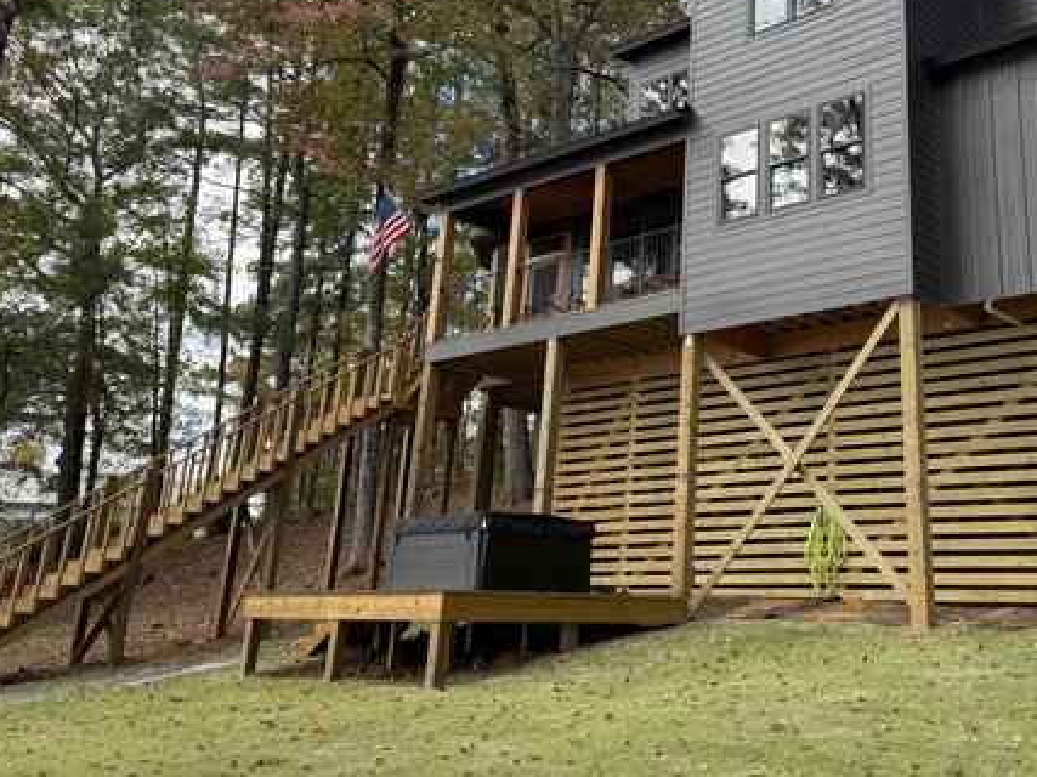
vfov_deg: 39.0
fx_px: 1078
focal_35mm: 36
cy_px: 236
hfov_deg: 49.5
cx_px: 765
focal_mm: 6.76
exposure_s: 1/1046
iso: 100
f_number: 1.78
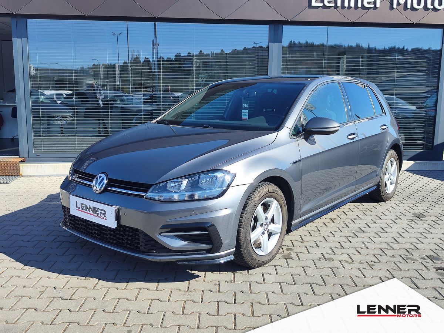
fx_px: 295
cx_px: 222
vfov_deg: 58.9
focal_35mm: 23
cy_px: 166
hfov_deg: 73.9
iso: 50
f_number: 1.69
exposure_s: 1/462
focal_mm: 7.01
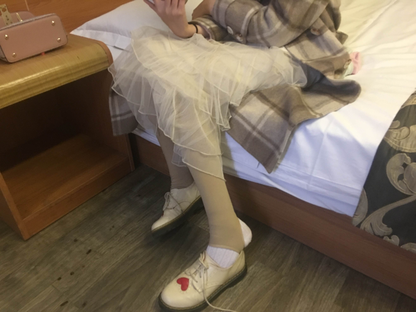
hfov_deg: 61.7
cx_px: 208
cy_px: 156
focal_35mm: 29
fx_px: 349
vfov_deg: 48.2
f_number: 2.2
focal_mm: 4.15
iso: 160
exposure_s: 1/8
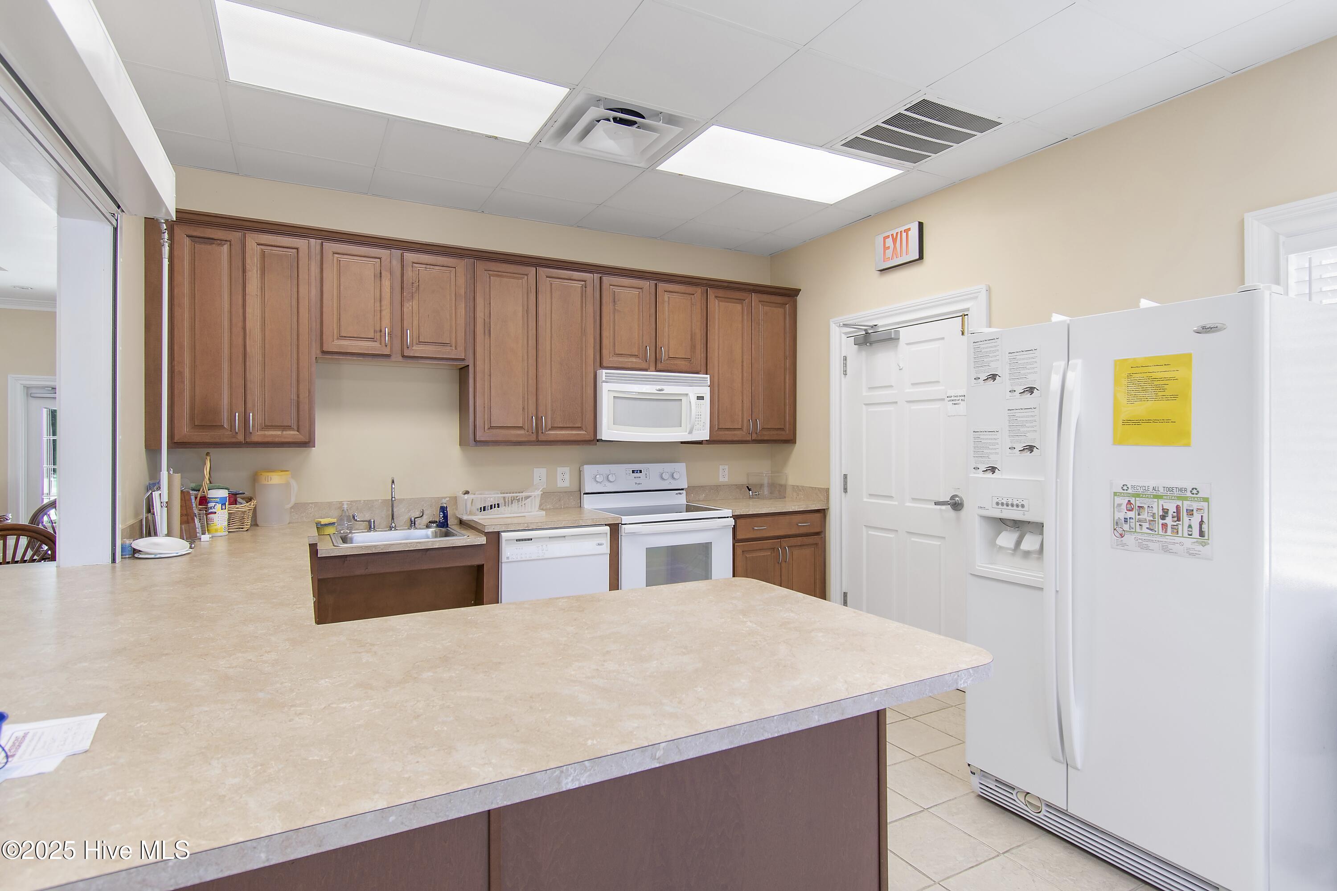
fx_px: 668
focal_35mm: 18
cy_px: 446
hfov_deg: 90.0
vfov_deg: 67.4
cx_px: 668
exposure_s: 1/8
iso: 100
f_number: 4.8
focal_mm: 12
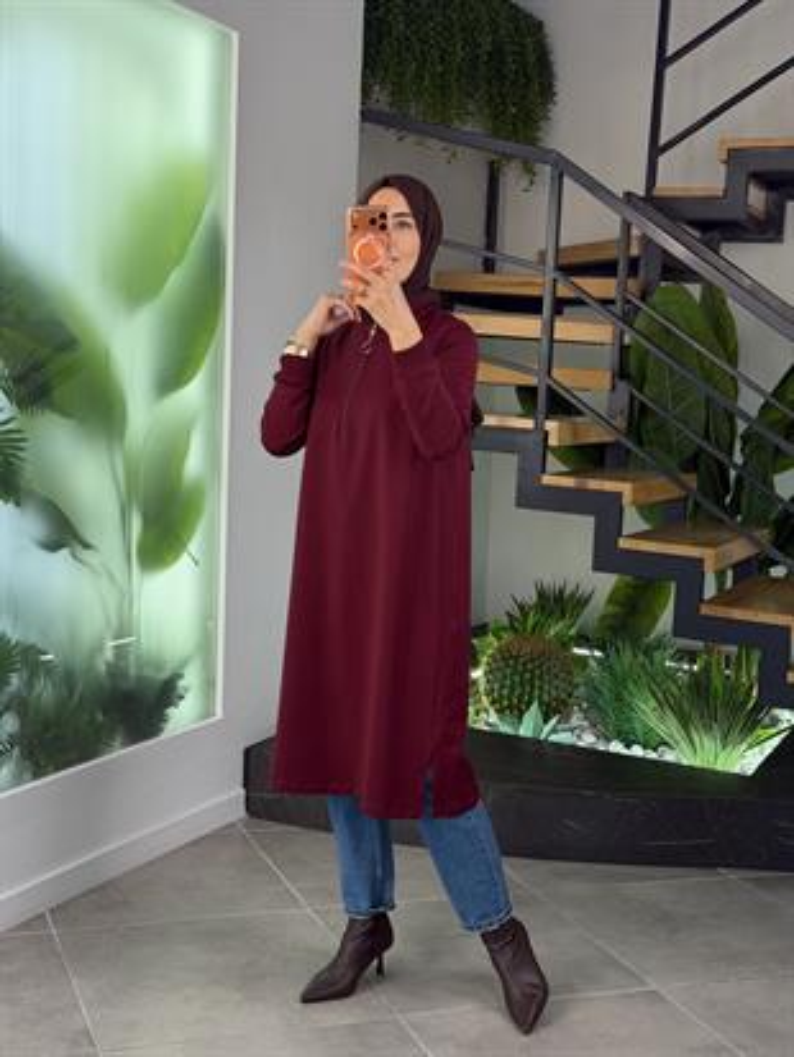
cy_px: 528
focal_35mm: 48
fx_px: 1467
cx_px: 397
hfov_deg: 30.3
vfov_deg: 39.6
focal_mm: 6.76
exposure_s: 1/179
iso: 64
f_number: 1.78
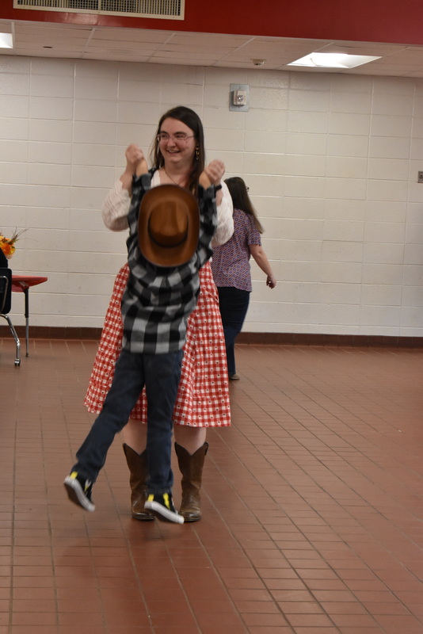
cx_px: 212
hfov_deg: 16.6
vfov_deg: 24.6
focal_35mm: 82
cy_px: 317
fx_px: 1453
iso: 2800
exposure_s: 1/100
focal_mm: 55
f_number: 7.1
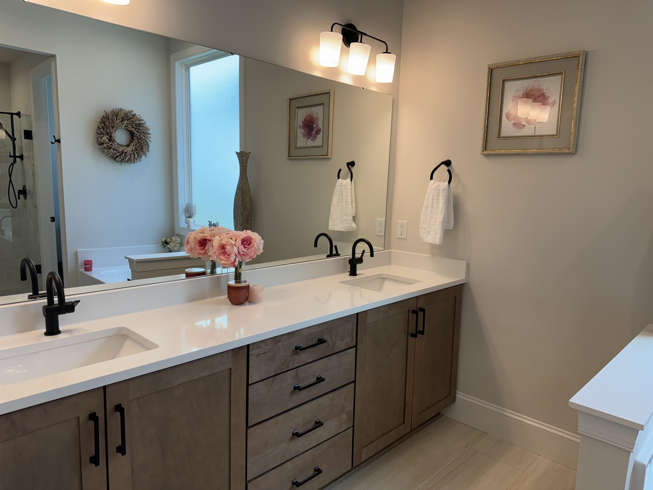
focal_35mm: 24
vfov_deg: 56.8
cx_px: 326
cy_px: 245
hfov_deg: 71.6
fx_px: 453
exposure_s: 1/179
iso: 64
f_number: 1.78
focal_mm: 6.76
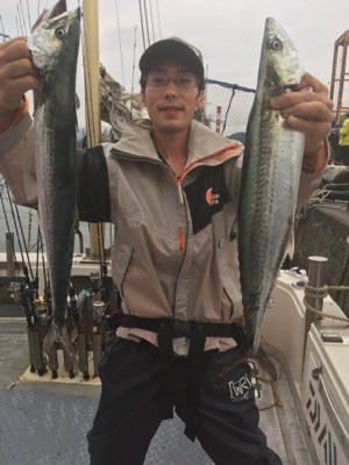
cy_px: 232
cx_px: 174
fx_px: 390
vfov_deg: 61.7
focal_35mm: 29
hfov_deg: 48.2
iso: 25
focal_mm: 4.15
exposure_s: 1/141
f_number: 2.2
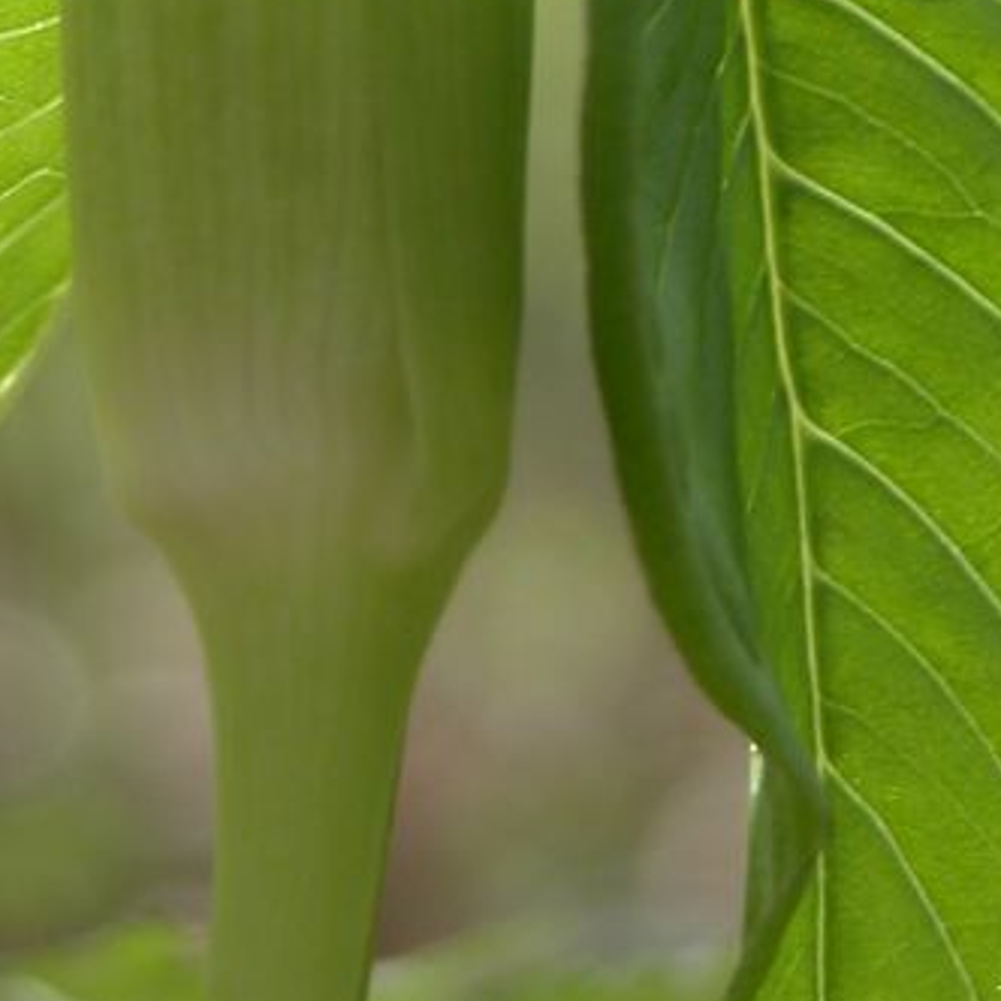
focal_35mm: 317
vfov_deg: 5.5
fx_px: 10371
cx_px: 386
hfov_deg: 5.5
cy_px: -573
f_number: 3.6
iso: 100
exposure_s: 1/257
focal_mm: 23.7
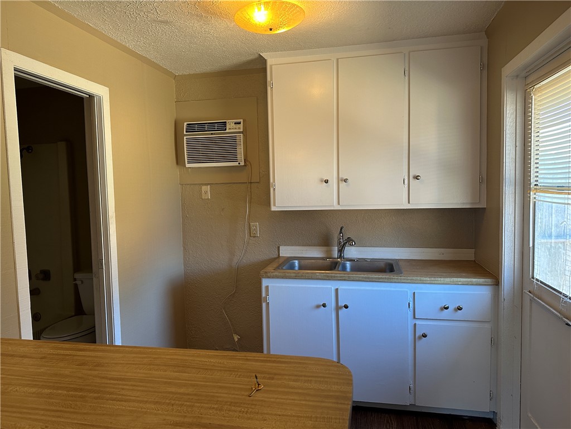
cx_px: 286
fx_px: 396
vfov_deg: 56.8
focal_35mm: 24
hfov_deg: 71.6
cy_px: 214
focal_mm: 6.86
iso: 200
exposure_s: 1/120
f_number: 1.78
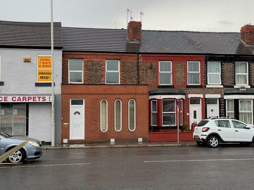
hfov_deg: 36.8
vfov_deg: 28.0
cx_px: 127
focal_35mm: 52
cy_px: 95
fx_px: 382
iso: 20
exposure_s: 1/223
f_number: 2
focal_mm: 6
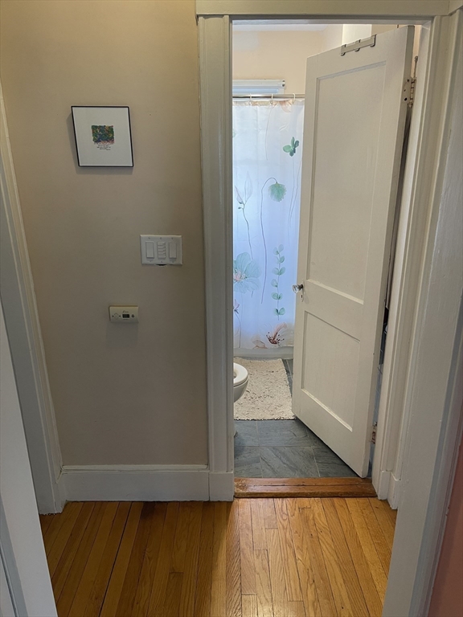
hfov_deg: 54.9
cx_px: 232
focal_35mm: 25
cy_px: 308
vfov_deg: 69.4
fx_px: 446
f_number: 1.6
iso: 100
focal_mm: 5.1
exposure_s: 1/60
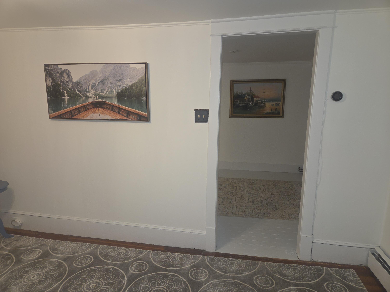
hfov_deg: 73.9
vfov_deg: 58.9
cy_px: 146
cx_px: 195
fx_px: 259
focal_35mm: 23
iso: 100
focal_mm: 5.4
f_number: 1.8
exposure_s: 1/30
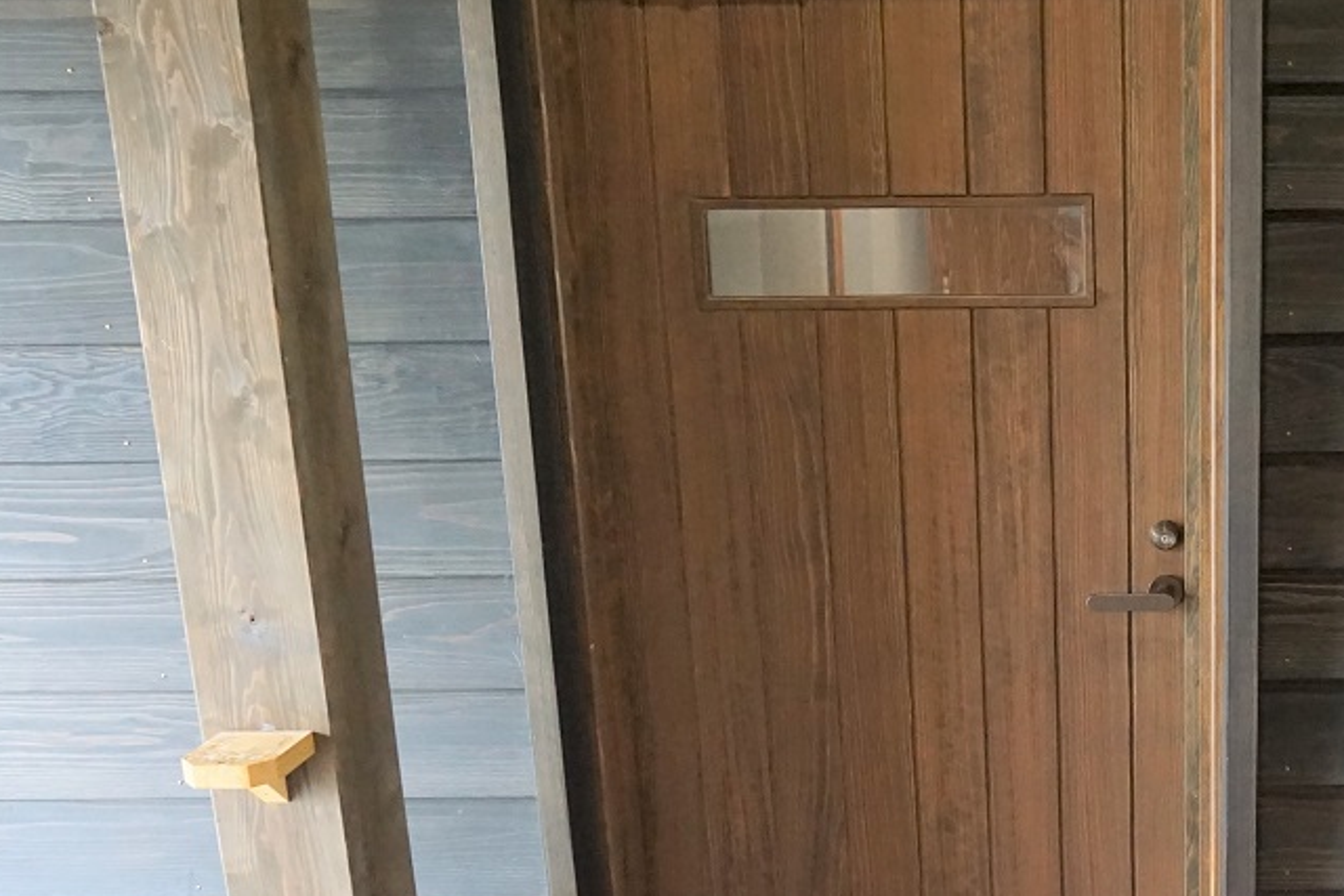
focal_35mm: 45
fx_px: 1680
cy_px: 520
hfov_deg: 40.7
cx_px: 1178
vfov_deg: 29.8
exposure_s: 1/60
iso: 3200
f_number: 3.5
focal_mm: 16
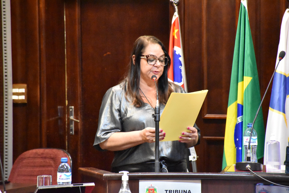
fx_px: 1687
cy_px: 96
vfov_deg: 6.6
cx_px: 144
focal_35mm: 210
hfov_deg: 9.8
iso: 12800
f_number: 5.6
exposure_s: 1/80
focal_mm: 140
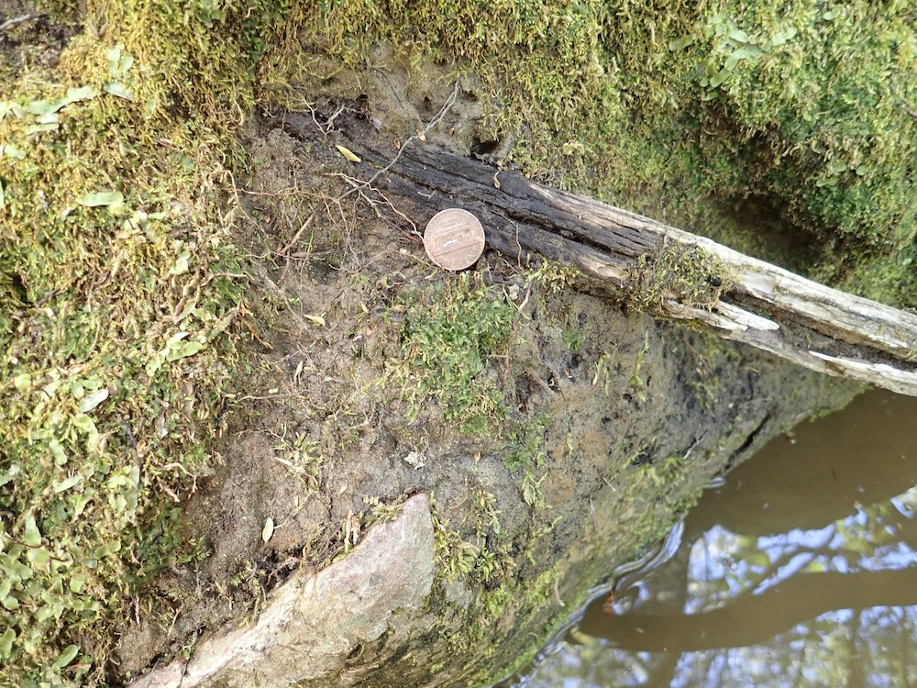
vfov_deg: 54.9
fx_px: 662
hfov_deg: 69.4
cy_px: 344
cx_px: 458
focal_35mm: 25
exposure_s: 1/30
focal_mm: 4.5
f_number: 2
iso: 250
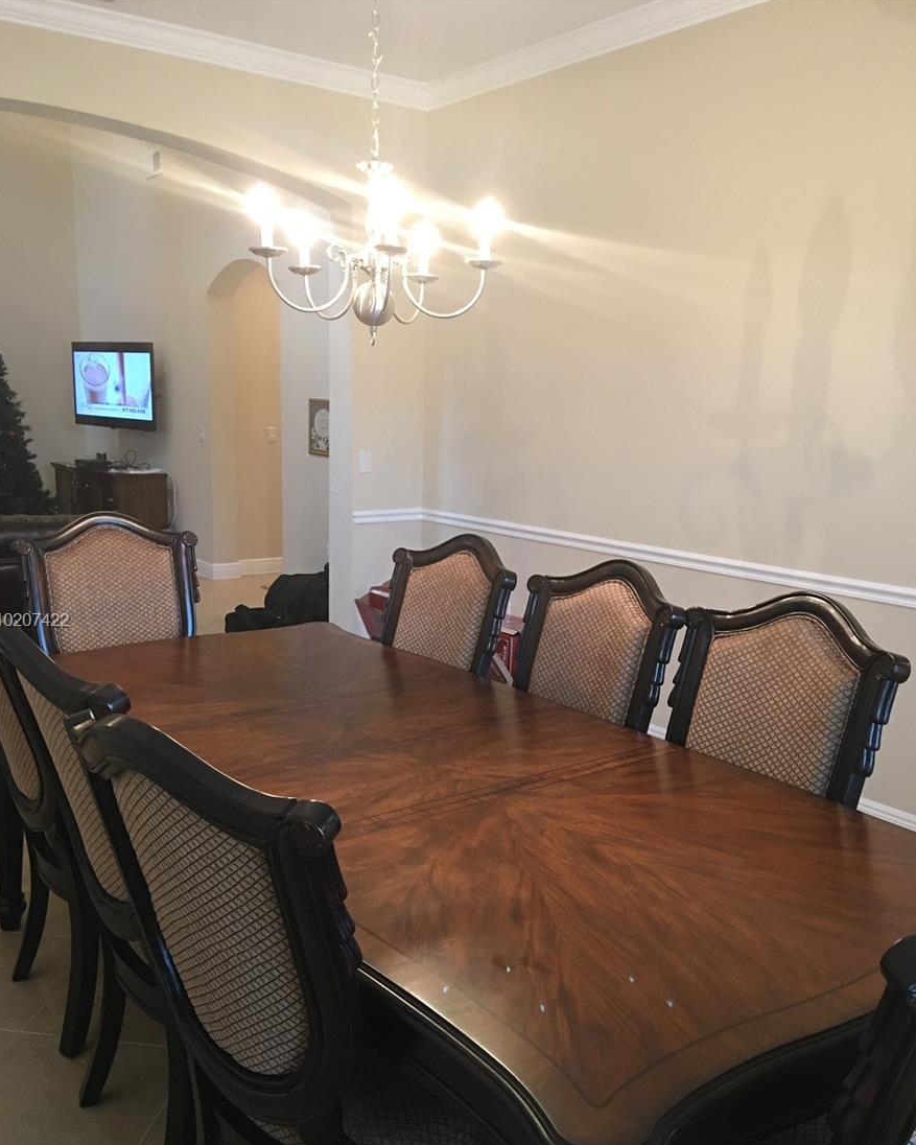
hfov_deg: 47.1
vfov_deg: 57.1
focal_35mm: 31
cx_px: 449
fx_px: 1050
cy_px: 623
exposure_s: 1/10
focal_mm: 4.15
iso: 80
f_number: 2.2
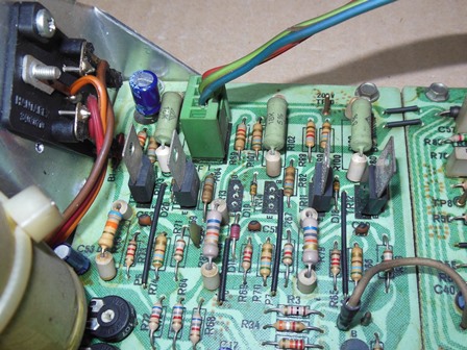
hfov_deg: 69.4
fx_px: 337
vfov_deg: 54.9
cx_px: 234
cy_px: 175
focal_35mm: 25
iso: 125
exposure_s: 1/30
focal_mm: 4.5
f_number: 6.4
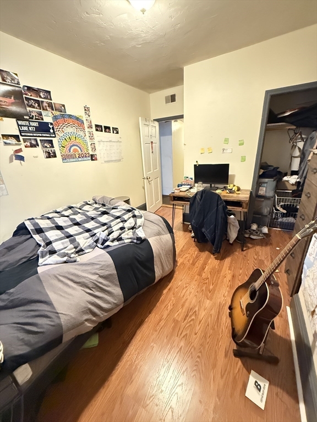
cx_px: 158
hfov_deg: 85.7
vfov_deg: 102.1
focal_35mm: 14
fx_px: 171
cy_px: 211
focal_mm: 2.22
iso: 1250
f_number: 2.2
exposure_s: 1/30
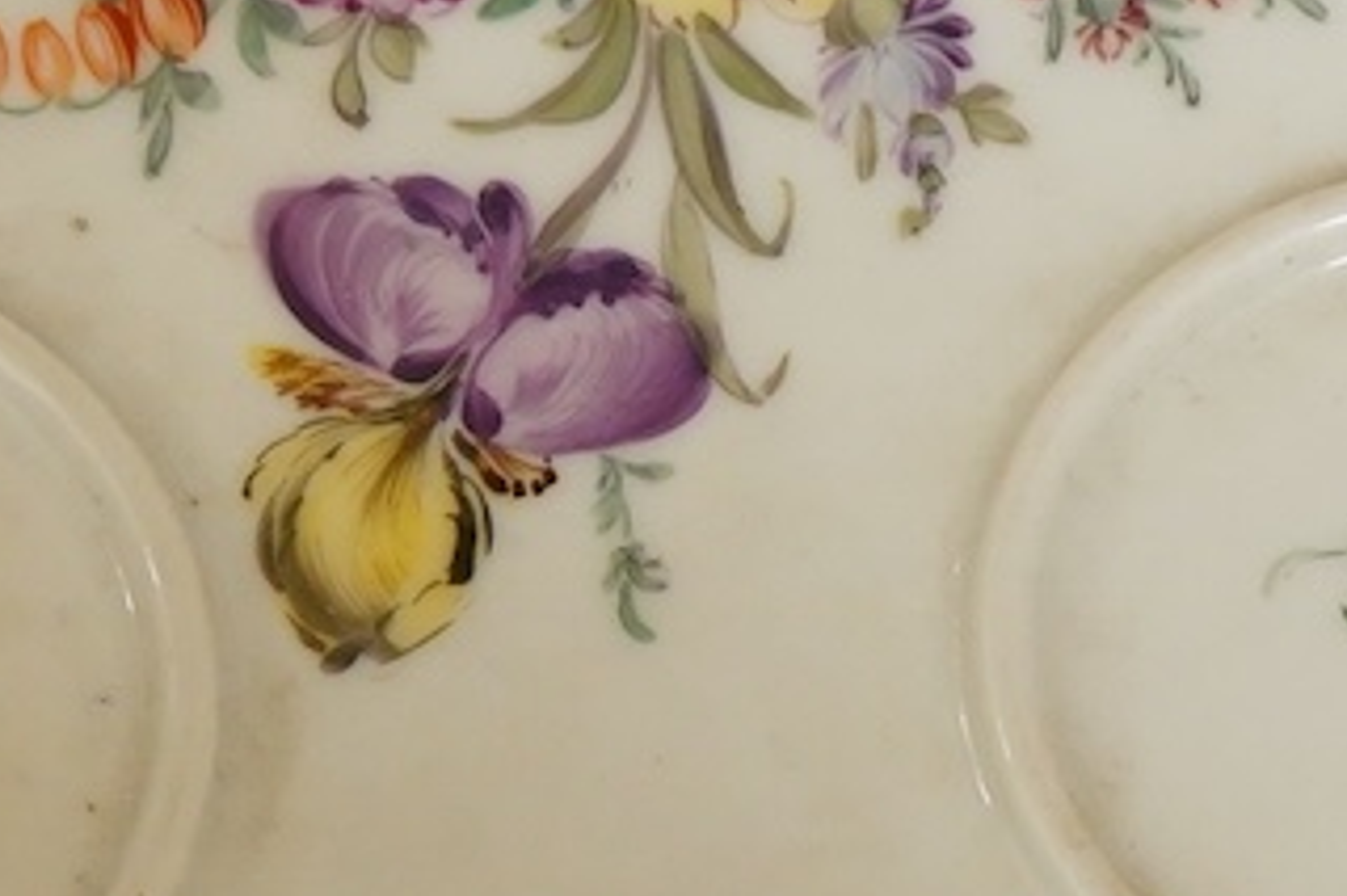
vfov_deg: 5.9
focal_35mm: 231
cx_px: 722
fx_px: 8638
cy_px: 663
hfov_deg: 8.9
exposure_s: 1/100
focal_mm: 43
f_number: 4.5
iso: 2500
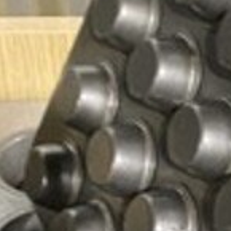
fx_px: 974
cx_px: 483
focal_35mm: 129
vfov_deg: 13.1
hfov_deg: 11.9
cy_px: 289
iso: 640
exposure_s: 1/30
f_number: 1.8
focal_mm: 4.25
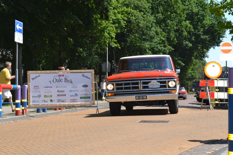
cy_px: 88
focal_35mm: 67
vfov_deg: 20.3
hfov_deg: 30.0
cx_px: 95
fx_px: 434
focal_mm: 36
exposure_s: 1/200
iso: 100
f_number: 7.1
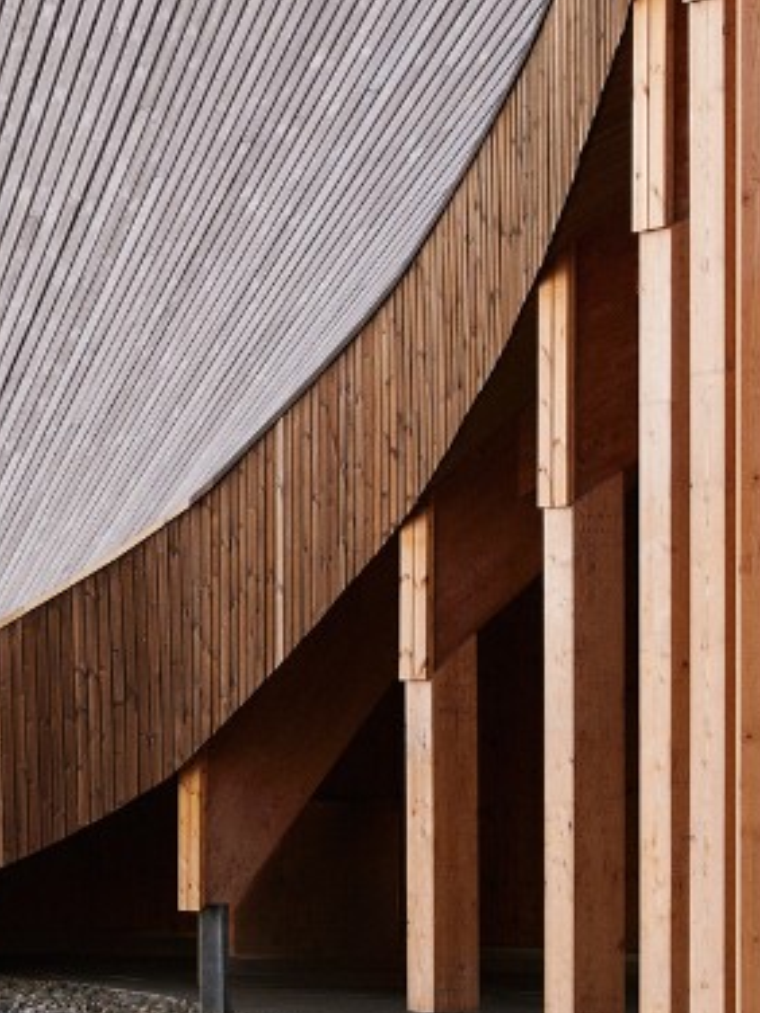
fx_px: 5474
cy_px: 471
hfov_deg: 7.7
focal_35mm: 187
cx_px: -581
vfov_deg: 10.6
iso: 400
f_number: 5.6
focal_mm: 55
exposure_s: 1/250
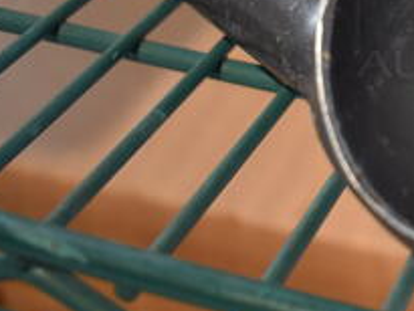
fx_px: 1029
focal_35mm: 86
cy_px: -22
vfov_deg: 16.7
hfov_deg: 20.4
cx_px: 570
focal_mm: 20
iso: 900
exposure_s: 1/60
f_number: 4
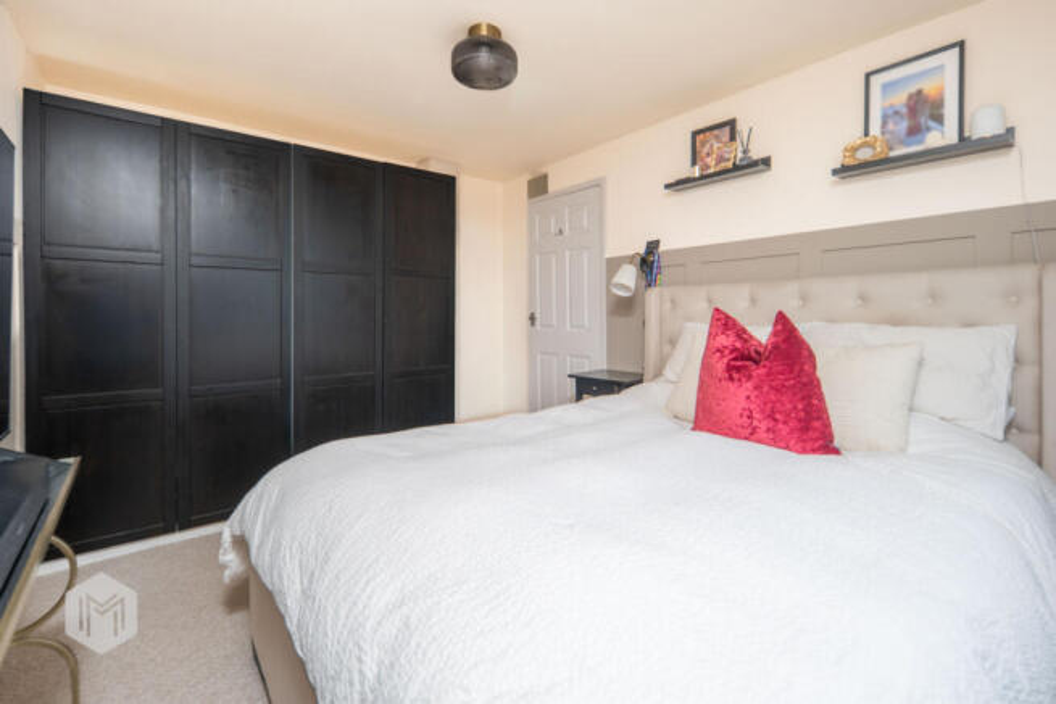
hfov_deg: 100.4
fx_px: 440
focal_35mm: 15
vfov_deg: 77.4
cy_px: 352
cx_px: 528
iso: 250
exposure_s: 1/80
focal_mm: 15
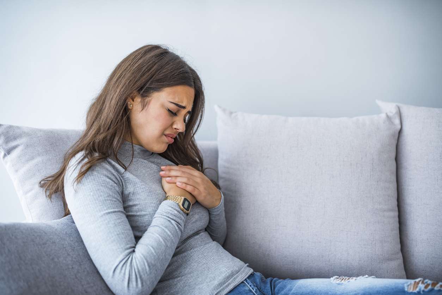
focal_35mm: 35
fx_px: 430
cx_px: 221
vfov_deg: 37.9
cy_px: 148
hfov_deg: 54.4
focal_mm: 35
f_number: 2
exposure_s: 1/100
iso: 160
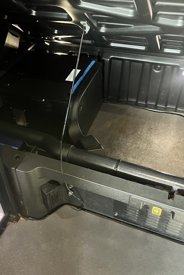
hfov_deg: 35.6
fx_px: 284
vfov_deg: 51.9
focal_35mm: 37
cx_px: 60
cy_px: 140
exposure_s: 1/31
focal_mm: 5.1
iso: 640
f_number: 1.6
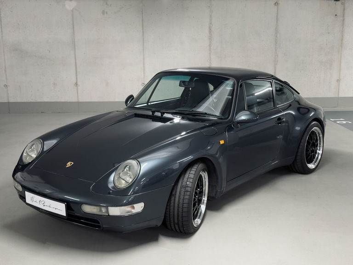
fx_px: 489
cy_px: 132
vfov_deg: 30.3
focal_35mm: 48
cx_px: 176
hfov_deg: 39.7
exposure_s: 1/50
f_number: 1.78
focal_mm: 6.76
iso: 250
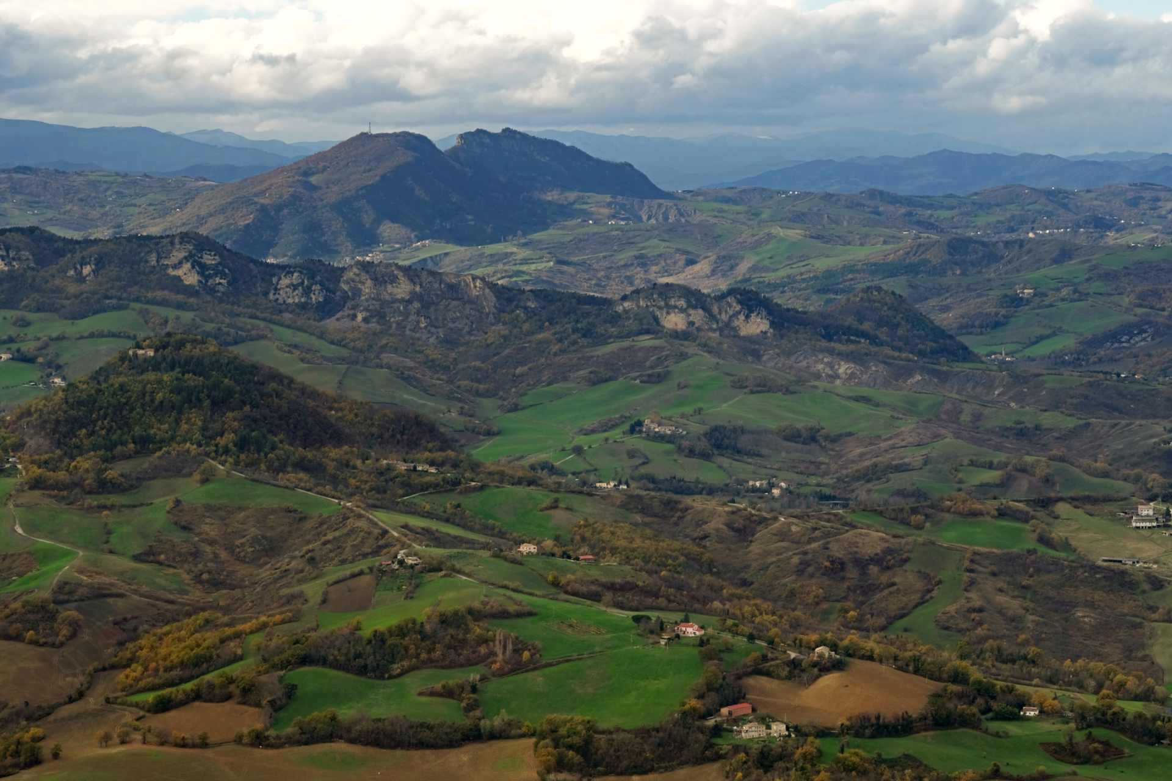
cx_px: 586
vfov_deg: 15.4
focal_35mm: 89
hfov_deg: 22.9
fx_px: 2897
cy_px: 390
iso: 200
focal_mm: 59.6
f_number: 8
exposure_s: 1/250
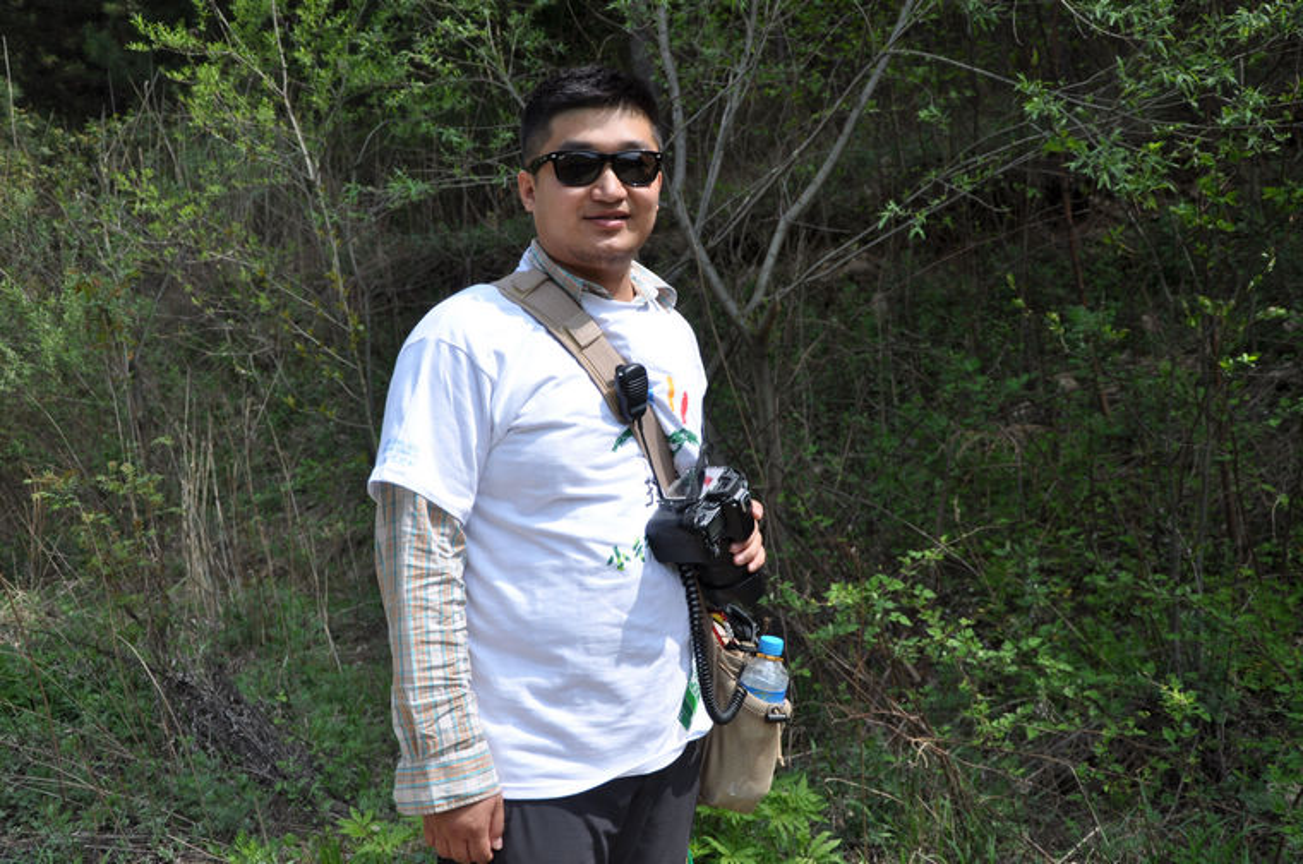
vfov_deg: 34.1
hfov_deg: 49.6
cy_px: 432
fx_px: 1409
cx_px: 652
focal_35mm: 39
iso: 200
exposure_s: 1/1250
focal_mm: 26
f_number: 4.5
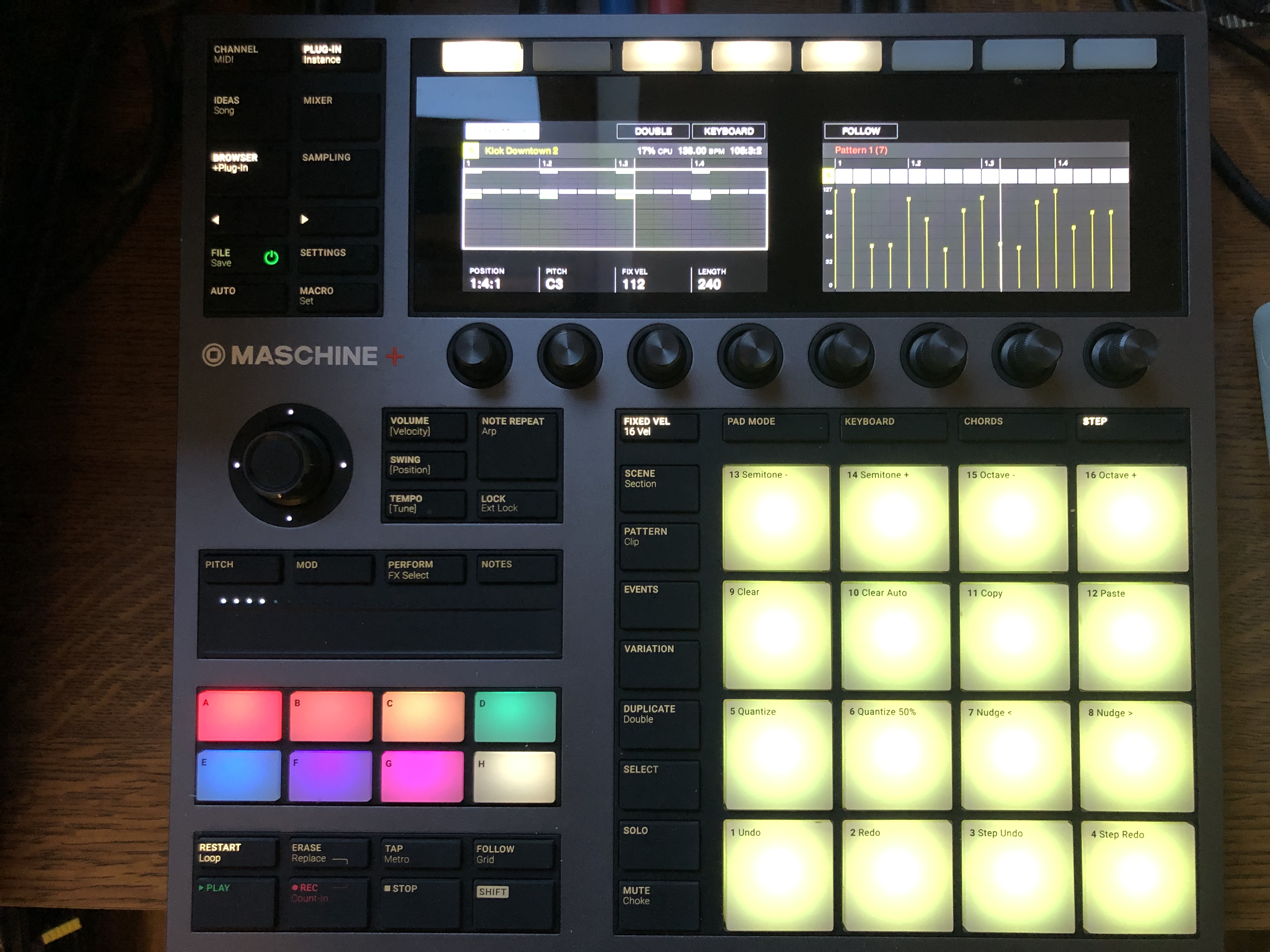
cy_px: 476
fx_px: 1027
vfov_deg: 49.7
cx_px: 635
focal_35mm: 28
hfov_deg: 63.4
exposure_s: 1/14
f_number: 1.8
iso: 100
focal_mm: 4
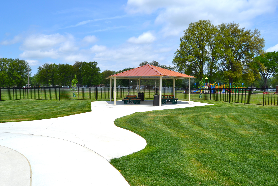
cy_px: 93
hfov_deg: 67.4
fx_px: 208
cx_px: 139
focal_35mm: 27
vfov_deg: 47.9
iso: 100
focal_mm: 18
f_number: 9
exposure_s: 1/320
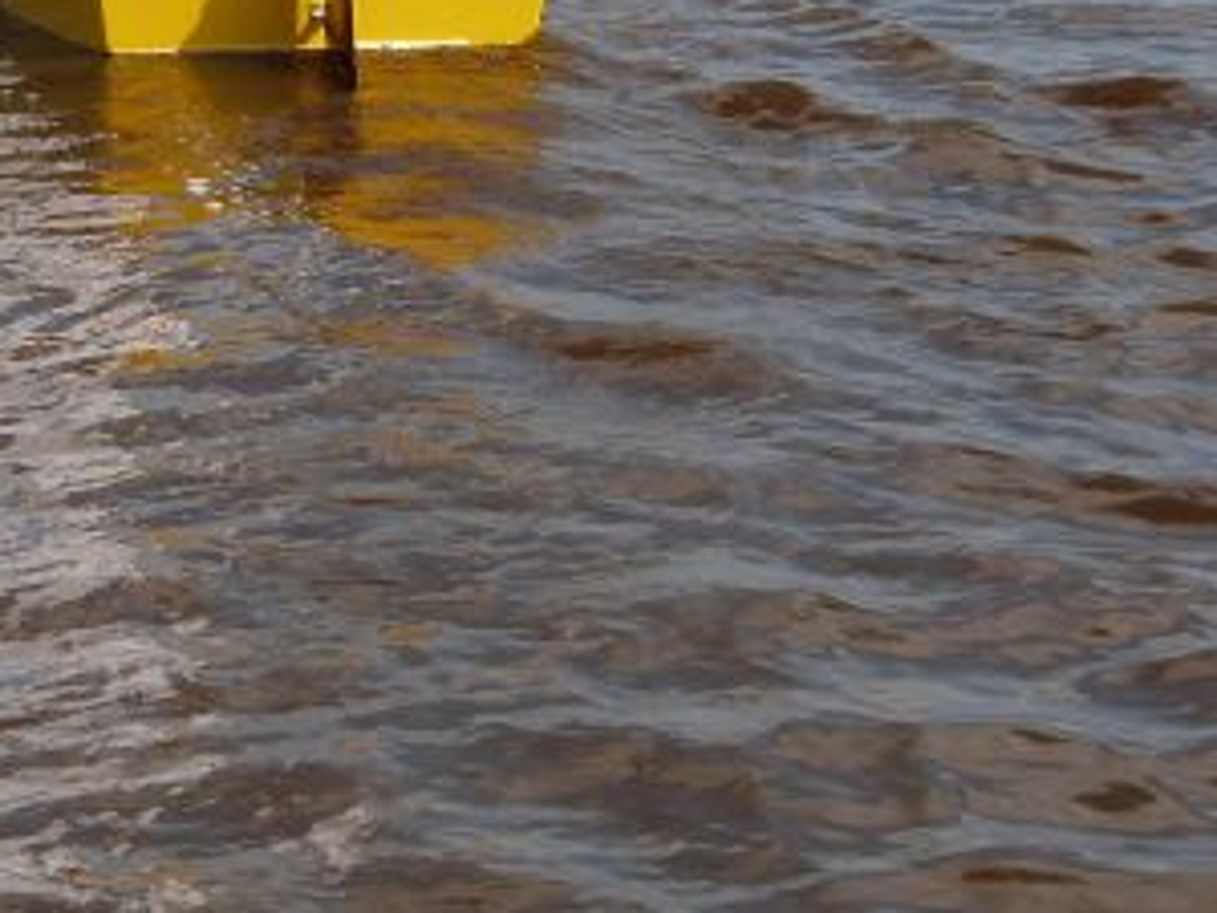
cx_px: 280
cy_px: -300
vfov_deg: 9.1
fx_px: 5625
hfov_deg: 12.3
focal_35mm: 160
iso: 100
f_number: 5.6
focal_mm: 10.8
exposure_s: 1/500
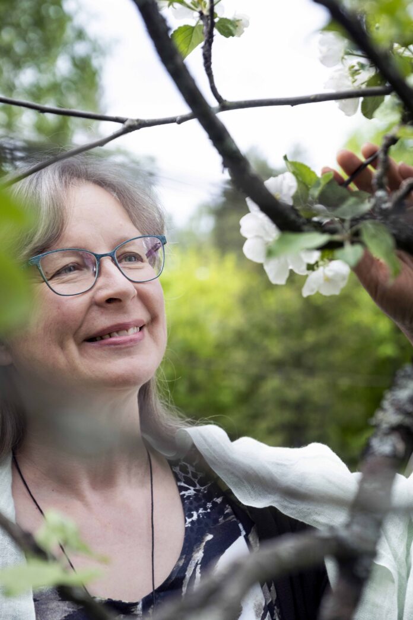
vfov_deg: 28.5
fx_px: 1222
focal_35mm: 71
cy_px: 310
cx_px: 206
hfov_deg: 19.2
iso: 200
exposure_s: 1/250
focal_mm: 47
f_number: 3.6
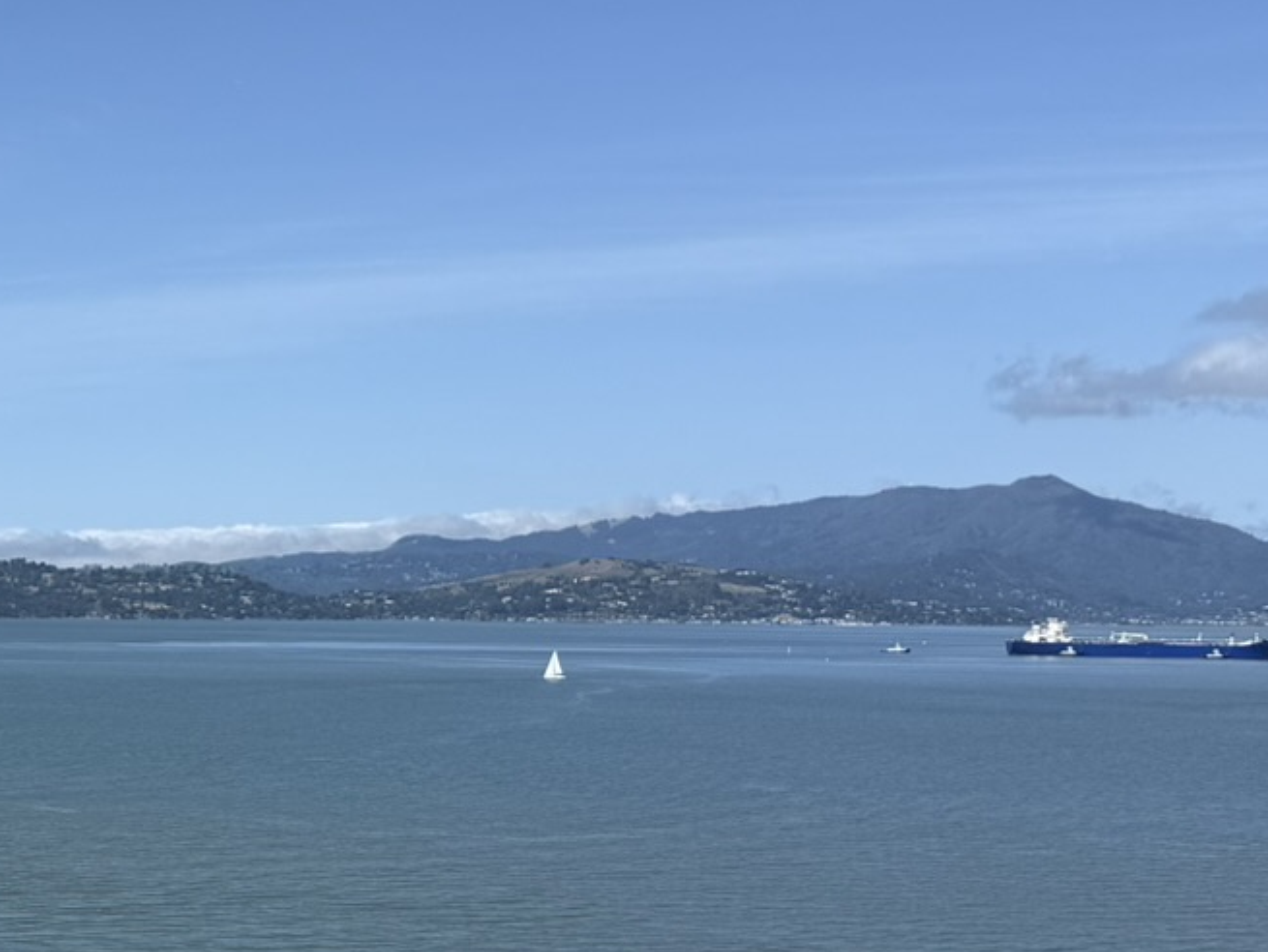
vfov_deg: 19.3
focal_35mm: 75
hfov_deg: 23.4
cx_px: -306
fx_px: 2749
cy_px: 853
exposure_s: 1/6173
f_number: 1.78
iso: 80
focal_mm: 6.76
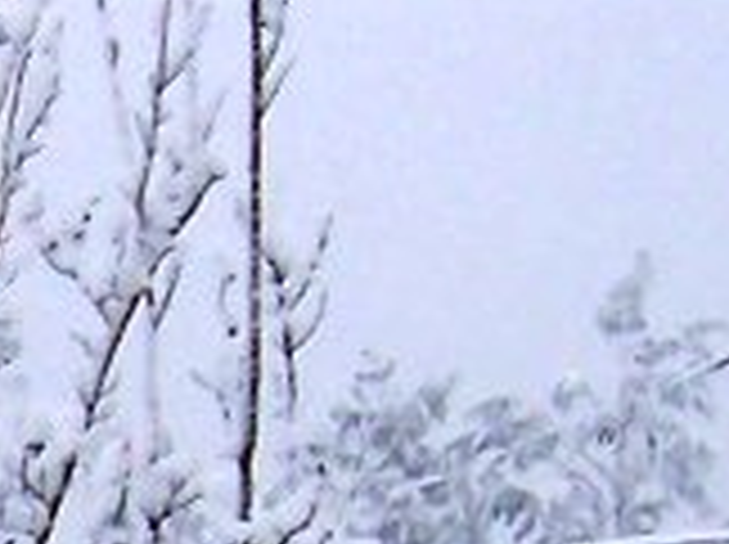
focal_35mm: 228
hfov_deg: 8.2
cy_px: 1713
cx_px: -842
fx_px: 4794
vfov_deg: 6.0
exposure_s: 1/125
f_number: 3.4
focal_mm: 5.6
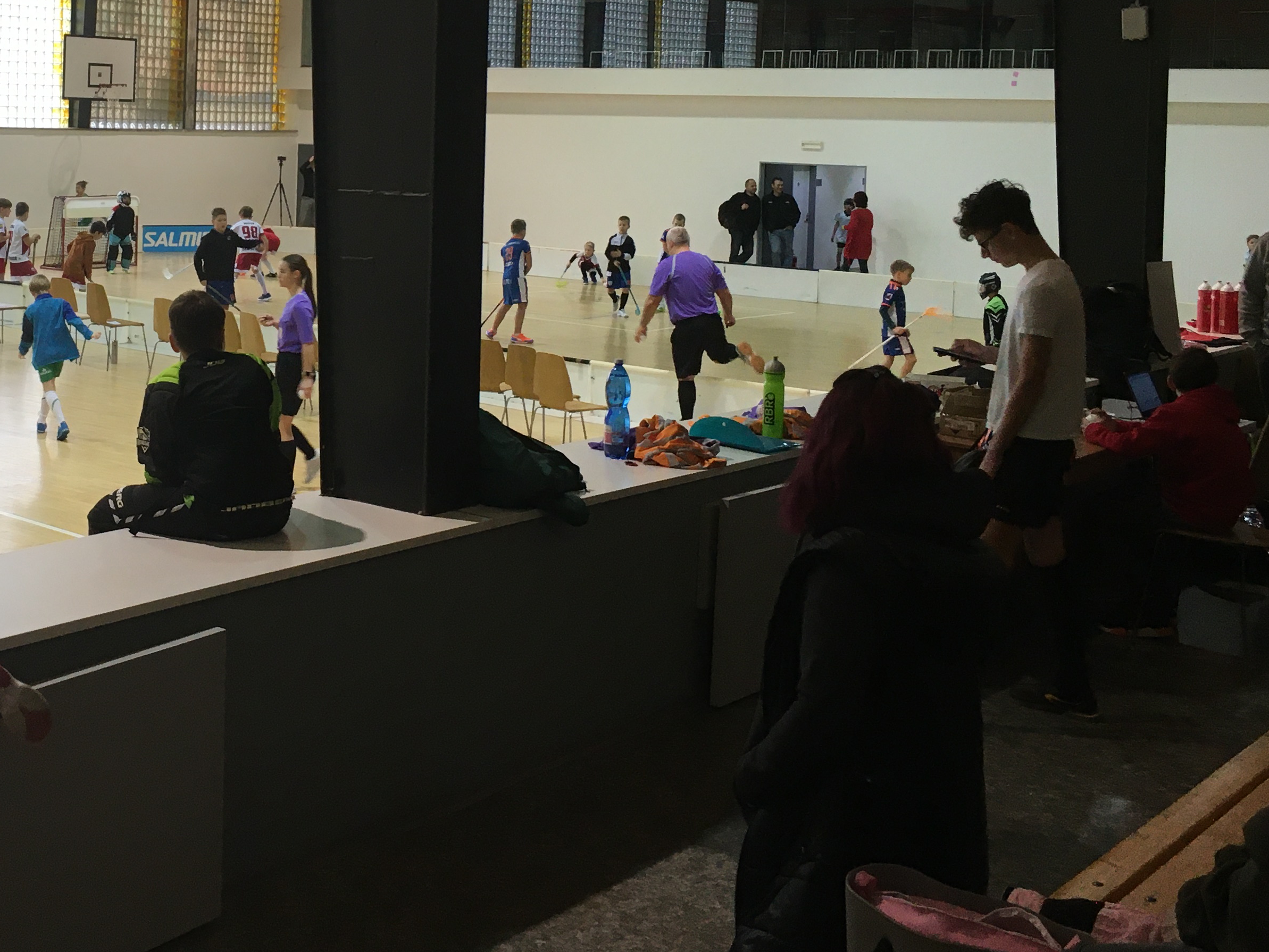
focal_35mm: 49
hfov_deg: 37.4
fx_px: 1796
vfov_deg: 28.9
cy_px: 162
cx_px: 243
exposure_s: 1/33
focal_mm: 4.15
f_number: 2.2
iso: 40
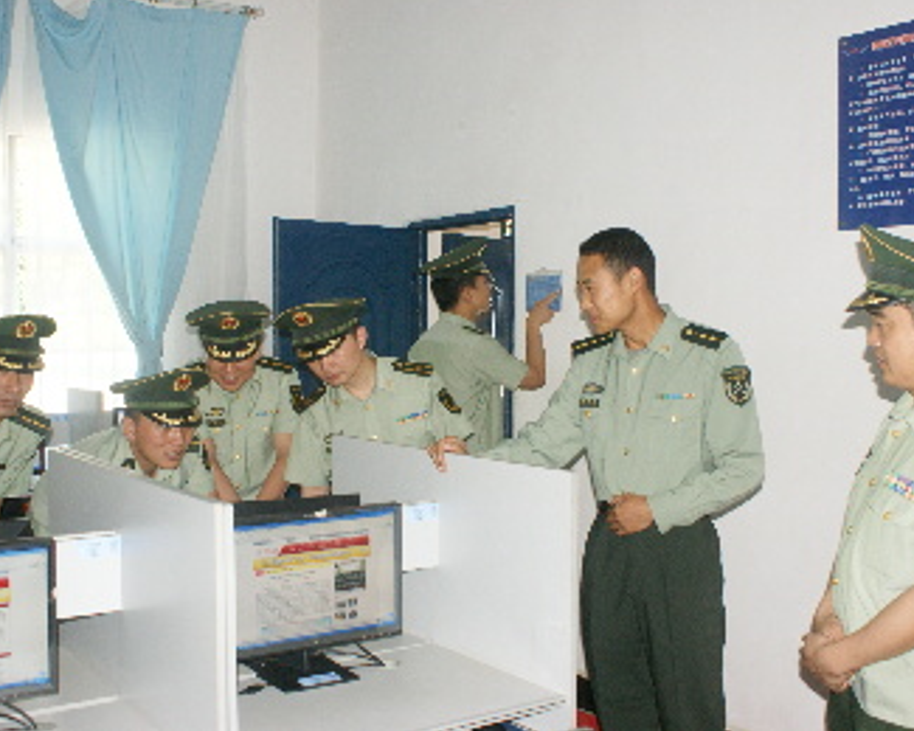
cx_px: 460
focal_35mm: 38
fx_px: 1028
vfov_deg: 39.2
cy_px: 360
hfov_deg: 47.9
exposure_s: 1/60
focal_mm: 22
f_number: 5.6
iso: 400
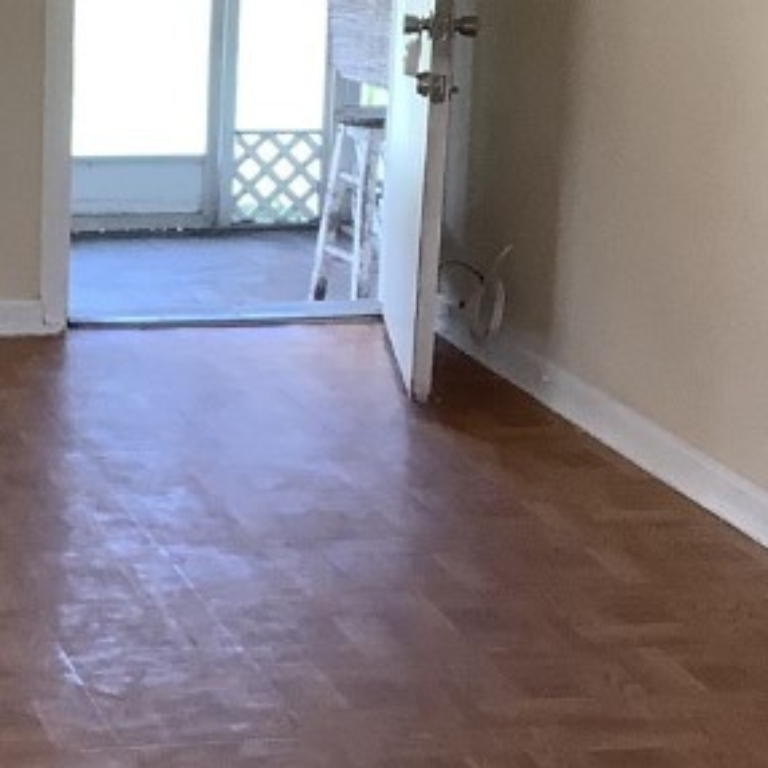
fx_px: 2460
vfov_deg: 17.6
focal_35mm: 98
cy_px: 172
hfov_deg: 17.1
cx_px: -86
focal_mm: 3.3
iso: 80
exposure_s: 1/120
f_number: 2.4
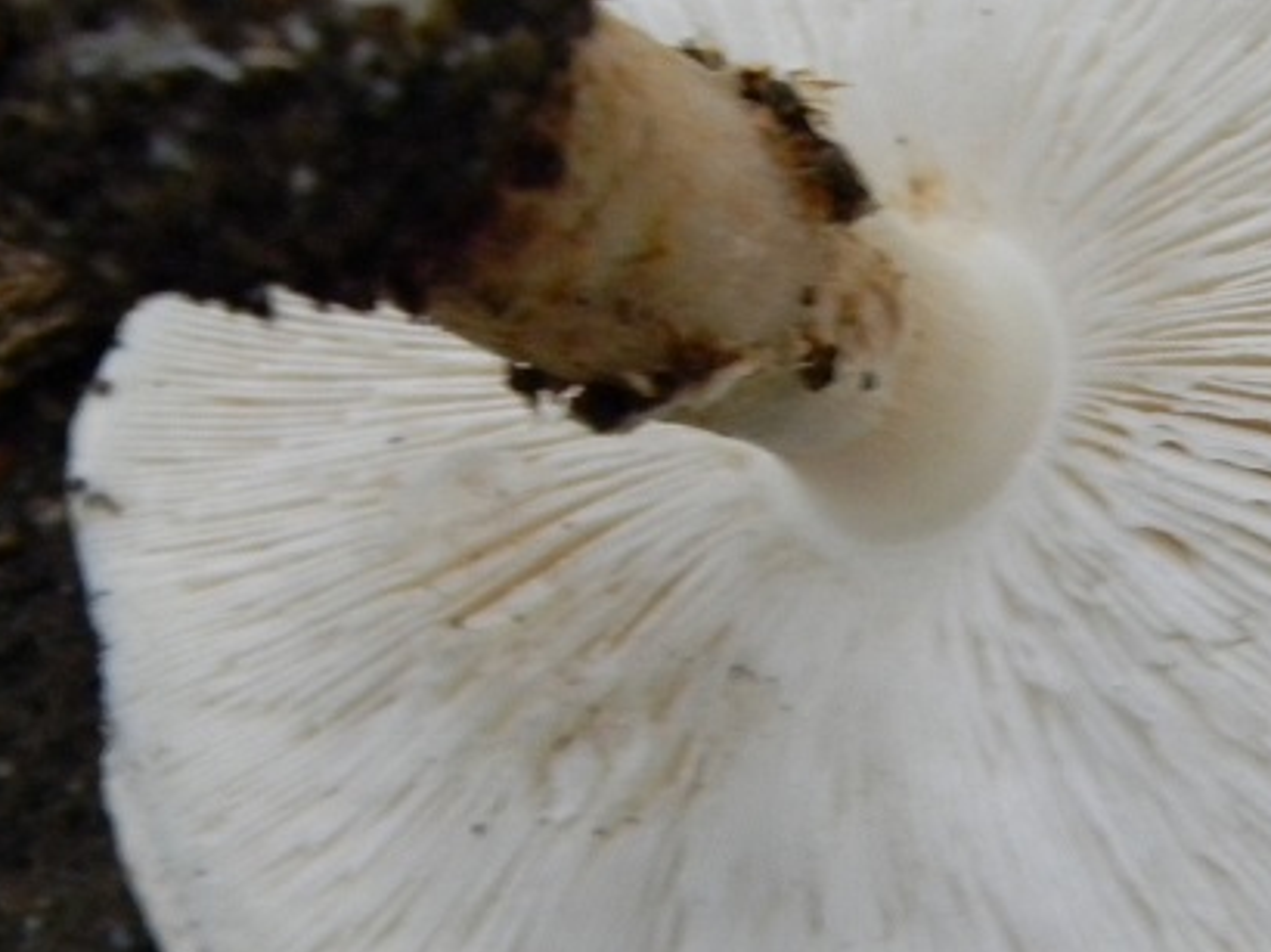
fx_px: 5945
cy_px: 425
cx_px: 1008
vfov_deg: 9.2
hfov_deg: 12.2
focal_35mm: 162
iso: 400
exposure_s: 1/14
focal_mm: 15.1
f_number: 4.5
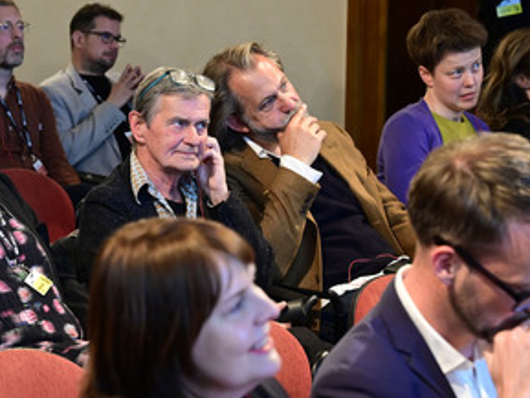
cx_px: 203
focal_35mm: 105
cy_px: 178
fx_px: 1608
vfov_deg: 14.1
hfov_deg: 18.7
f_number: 5
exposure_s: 1/10
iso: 2500
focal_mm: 70
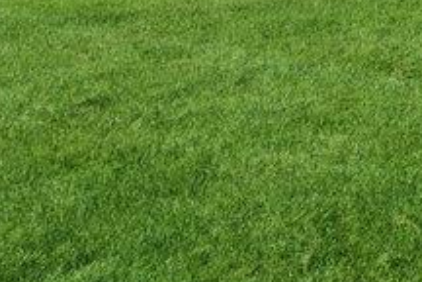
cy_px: -234
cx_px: 926
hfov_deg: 16.7
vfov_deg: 15.6
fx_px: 867
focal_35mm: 74
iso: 320
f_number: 6.3
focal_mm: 16
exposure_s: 1/640
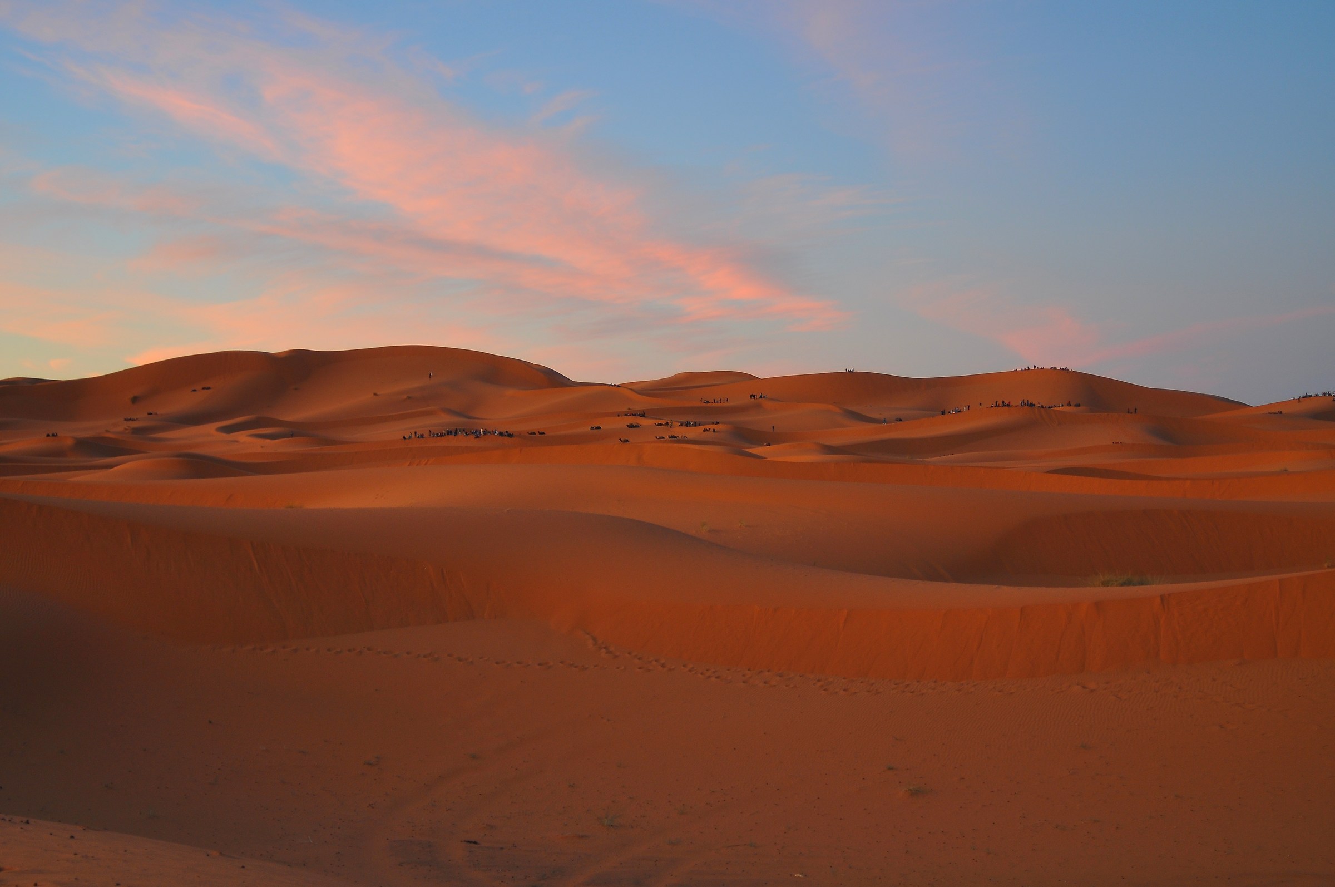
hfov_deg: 35.1
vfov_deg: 23.7
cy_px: 444
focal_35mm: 57
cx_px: 668
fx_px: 2111
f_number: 3.8
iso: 220
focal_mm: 38
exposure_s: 1/30
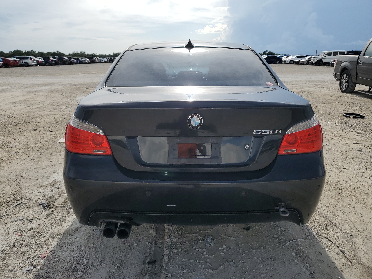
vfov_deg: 53.1
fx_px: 279
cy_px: 140
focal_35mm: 26
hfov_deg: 67.3
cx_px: 186
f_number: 1.5
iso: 50
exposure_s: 1/5000
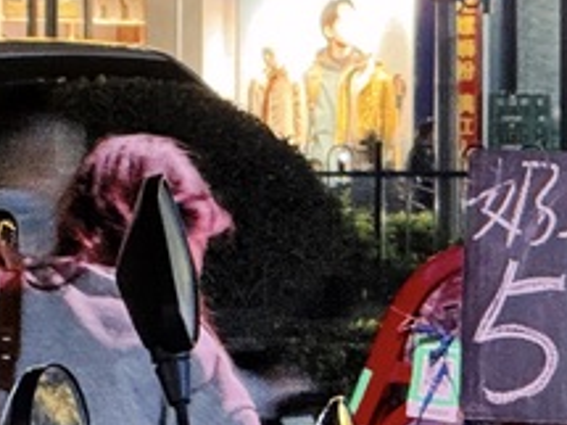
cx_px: 90
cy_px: 222
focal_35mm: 572
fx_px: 9364
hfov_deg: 3.5
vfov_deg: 2.6
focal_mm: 15.66
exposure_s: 1/25
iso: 640
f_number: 2.8
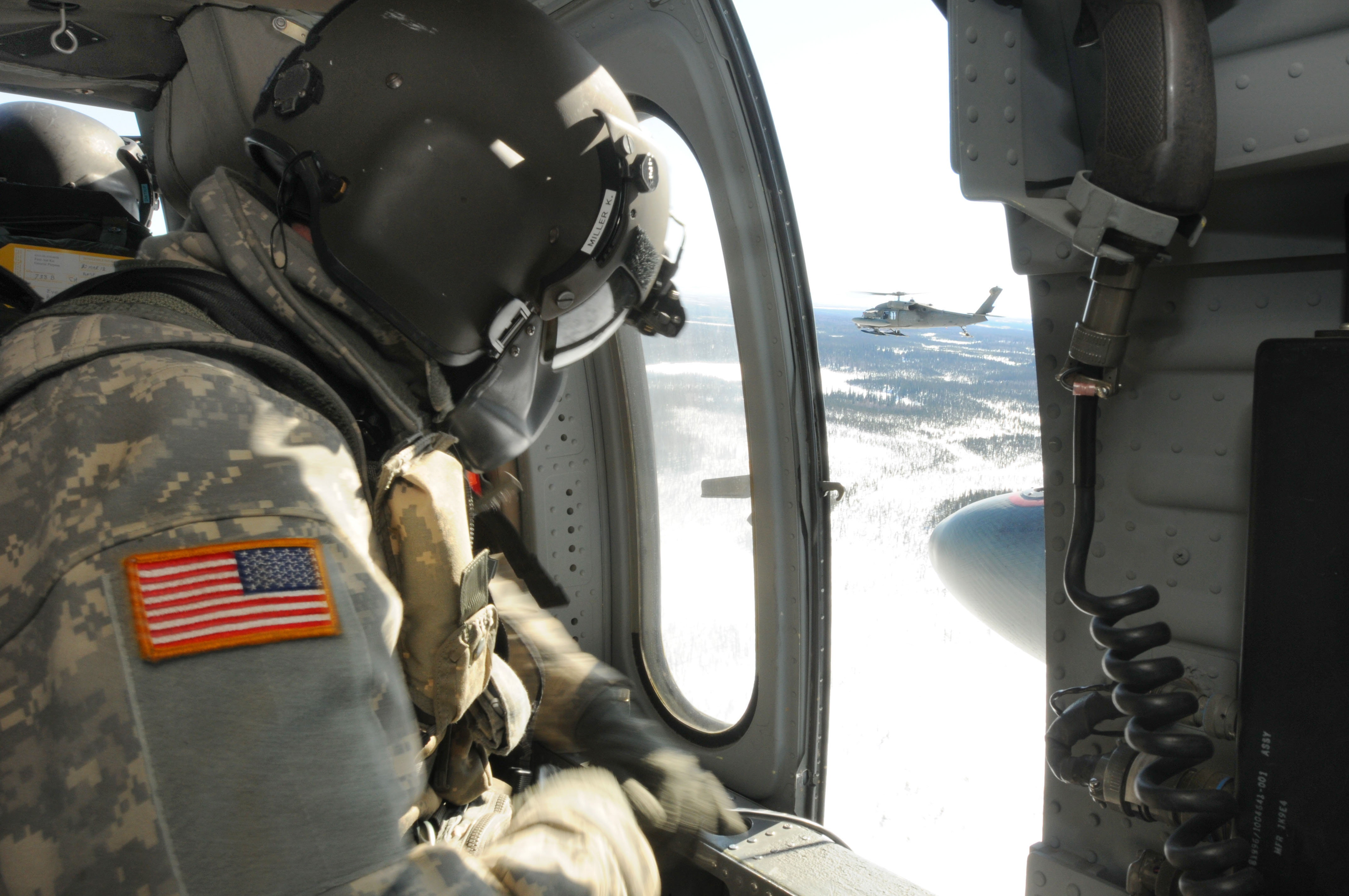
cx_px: 674
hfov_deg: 70.5
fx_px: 954
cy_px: 448
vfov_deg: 50.3
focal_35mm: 26
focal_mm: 17
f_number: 22
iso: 320
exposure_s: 1/40
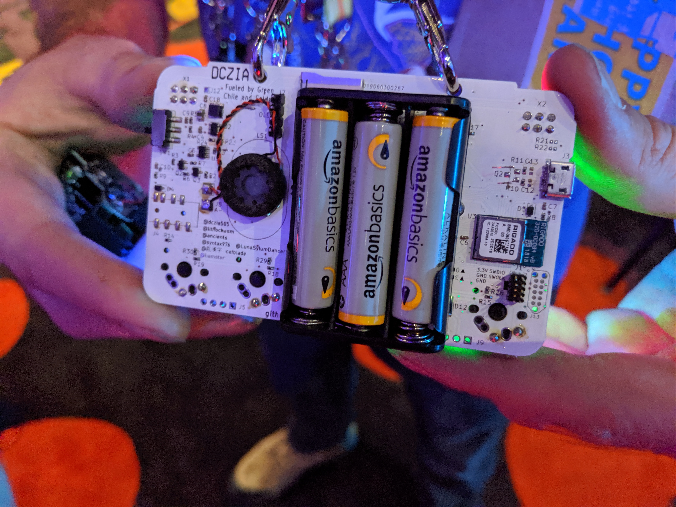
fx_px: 527
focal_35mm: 27
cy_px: 254
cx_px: 338
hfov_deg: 65.3
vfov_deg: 51.4
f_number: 1.8
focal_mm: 4.44
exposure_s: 1/20.6
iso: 1582
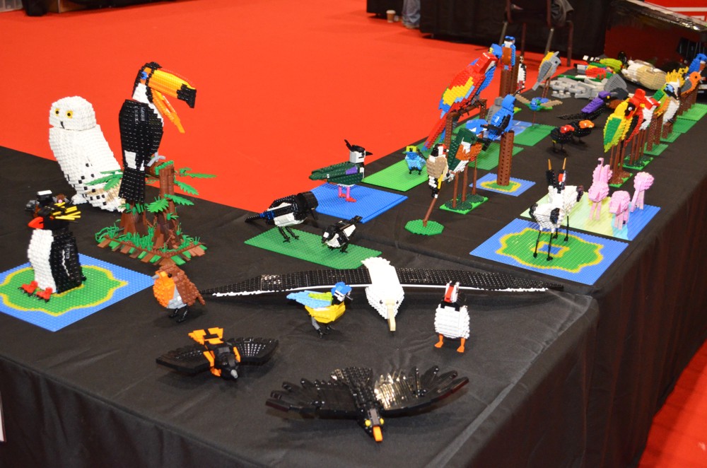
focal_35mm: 48
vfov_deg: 27.9
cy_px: 234
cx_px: 354
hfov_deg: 41.2
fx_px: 941
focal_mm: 32
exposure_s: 1/60
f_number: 4.8
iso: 3200
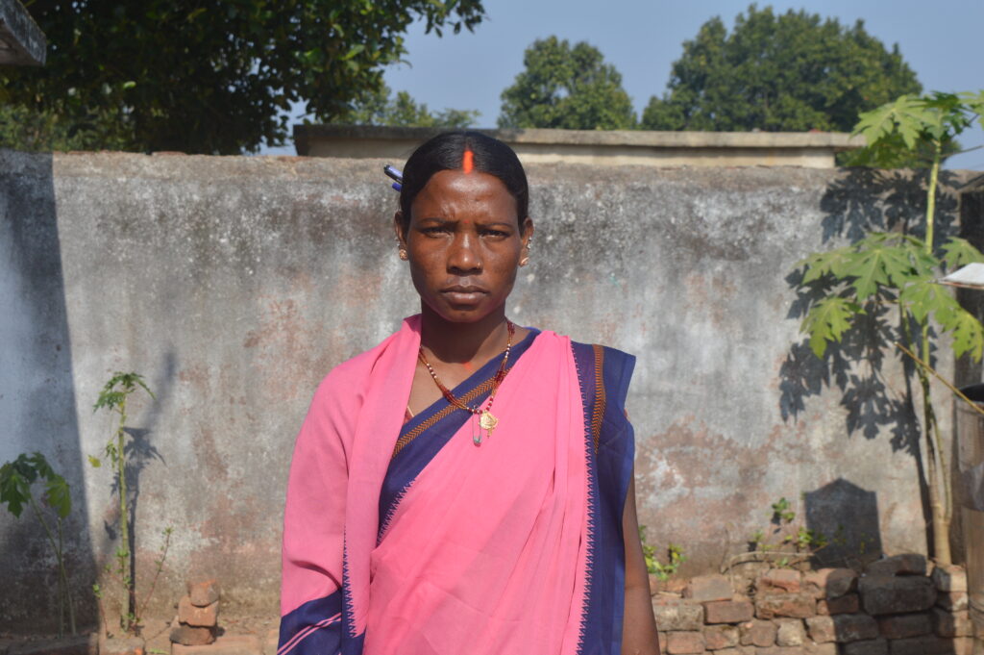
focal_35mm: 52
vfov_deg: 25.7
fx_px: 1434
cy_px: 328
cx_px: 492
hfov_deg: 37.9
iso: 100
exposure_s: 1/400
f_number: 9
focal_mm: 35
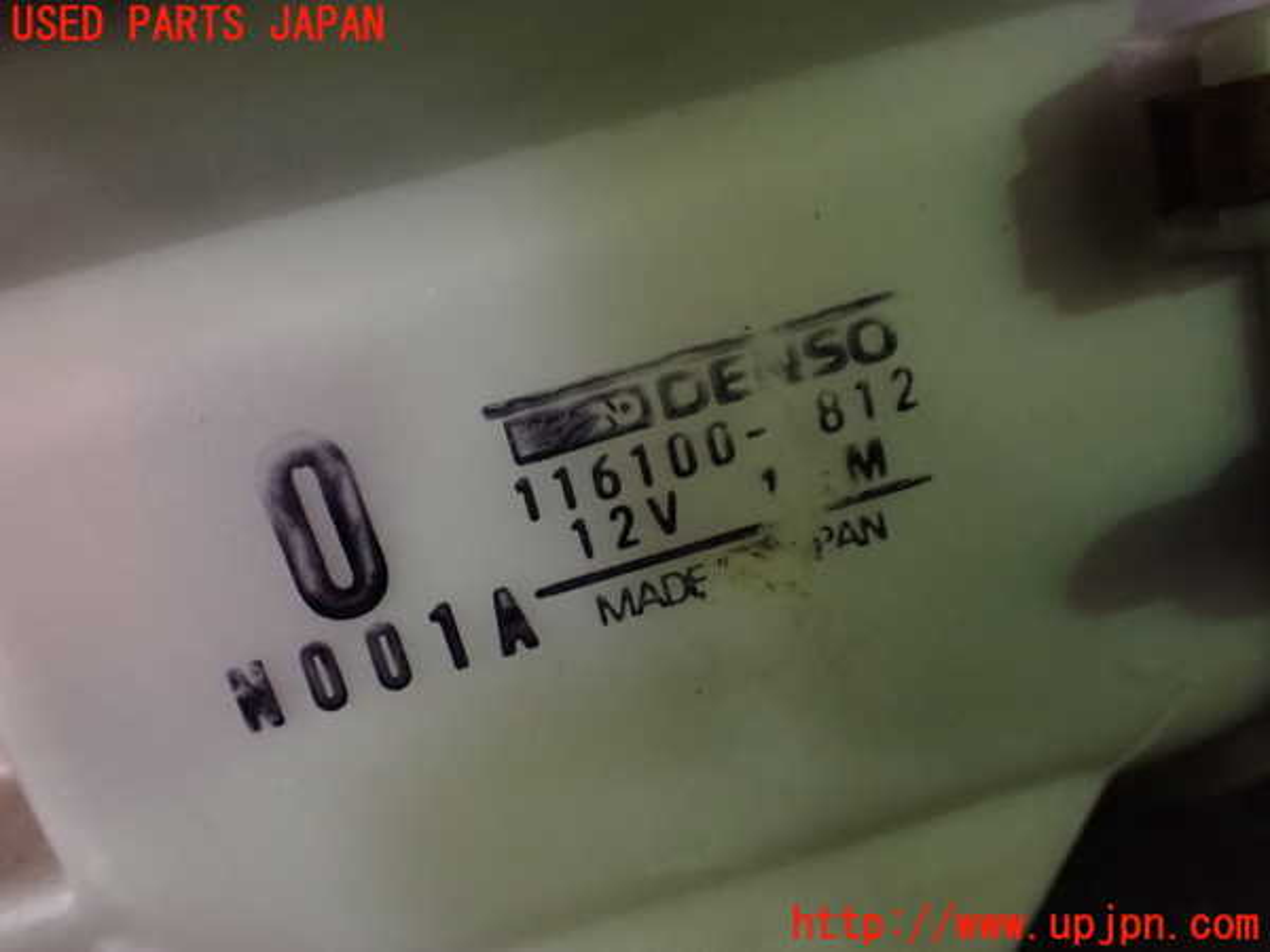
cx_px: 635
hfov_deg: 60.0
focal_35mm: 30
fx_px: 1101
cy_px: 476
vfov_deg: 46.8
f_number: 2.3
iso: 1250
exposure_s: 1/30
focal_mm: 5.4
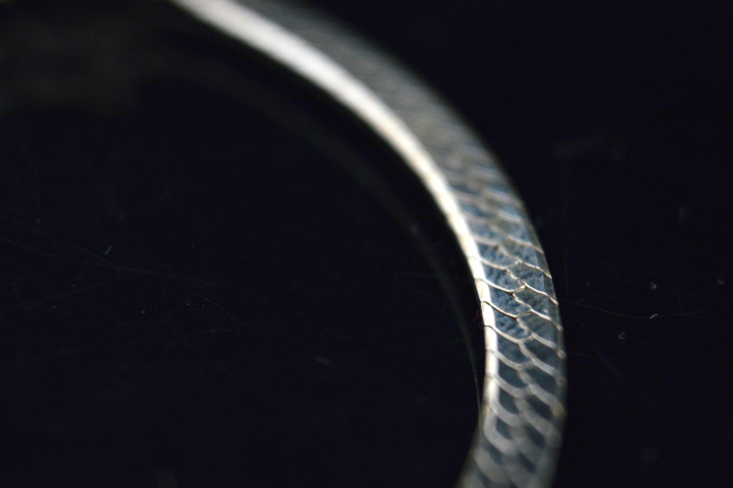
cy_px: 243
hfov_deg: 21.6
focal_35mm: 95
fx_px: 1924
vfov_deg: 14.4
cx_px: 353
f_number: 5.6
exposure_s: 1/80
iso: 800
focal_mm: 55
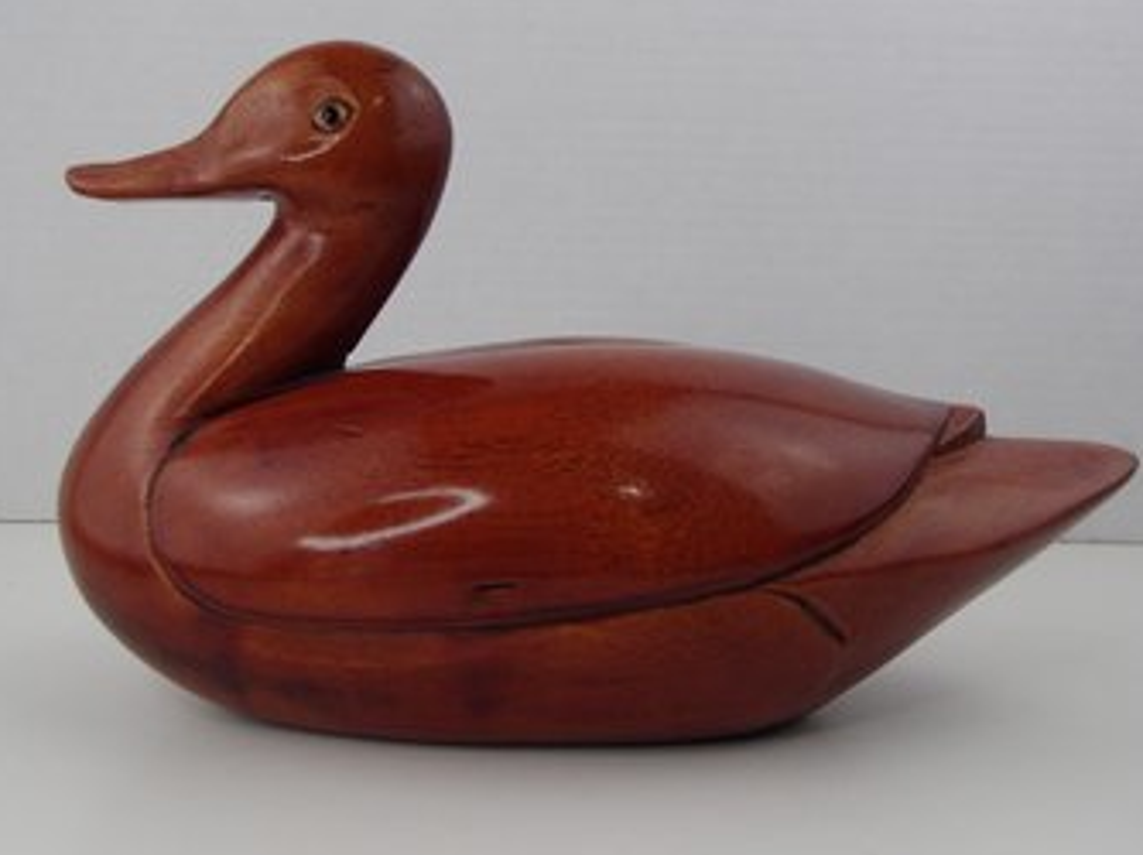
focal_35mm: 38
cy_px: 419
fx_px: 1254
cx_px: 566
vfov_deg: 37.7
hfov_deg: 49.0
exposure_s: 1/160
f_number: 4.7
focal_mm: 6.64
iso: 160
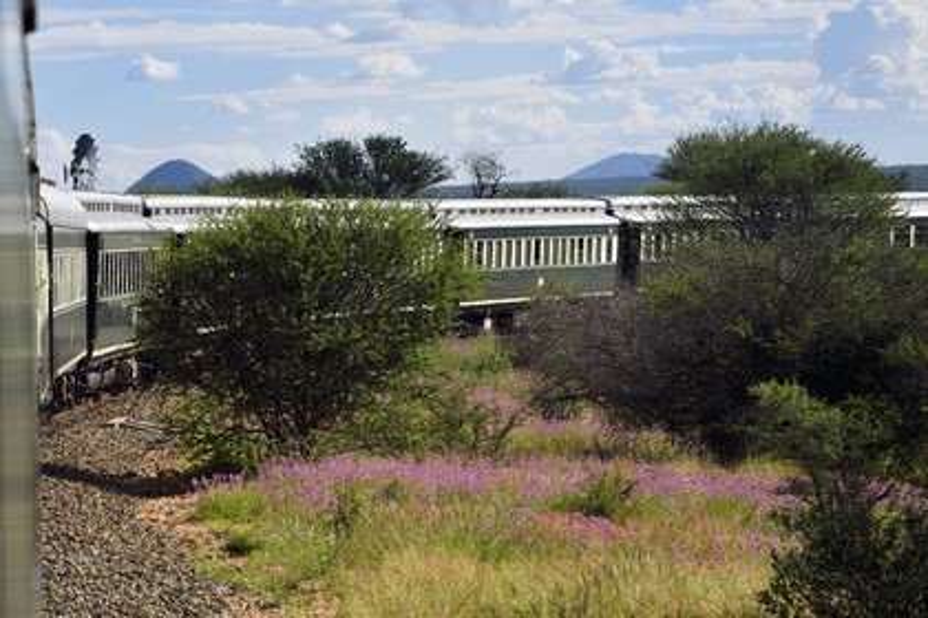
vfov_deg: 6.9
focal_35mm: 200
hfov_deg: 10.3
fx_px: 5155
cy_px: 309
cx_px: 464
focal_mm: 200
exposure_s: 1/640
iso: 200
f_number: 9
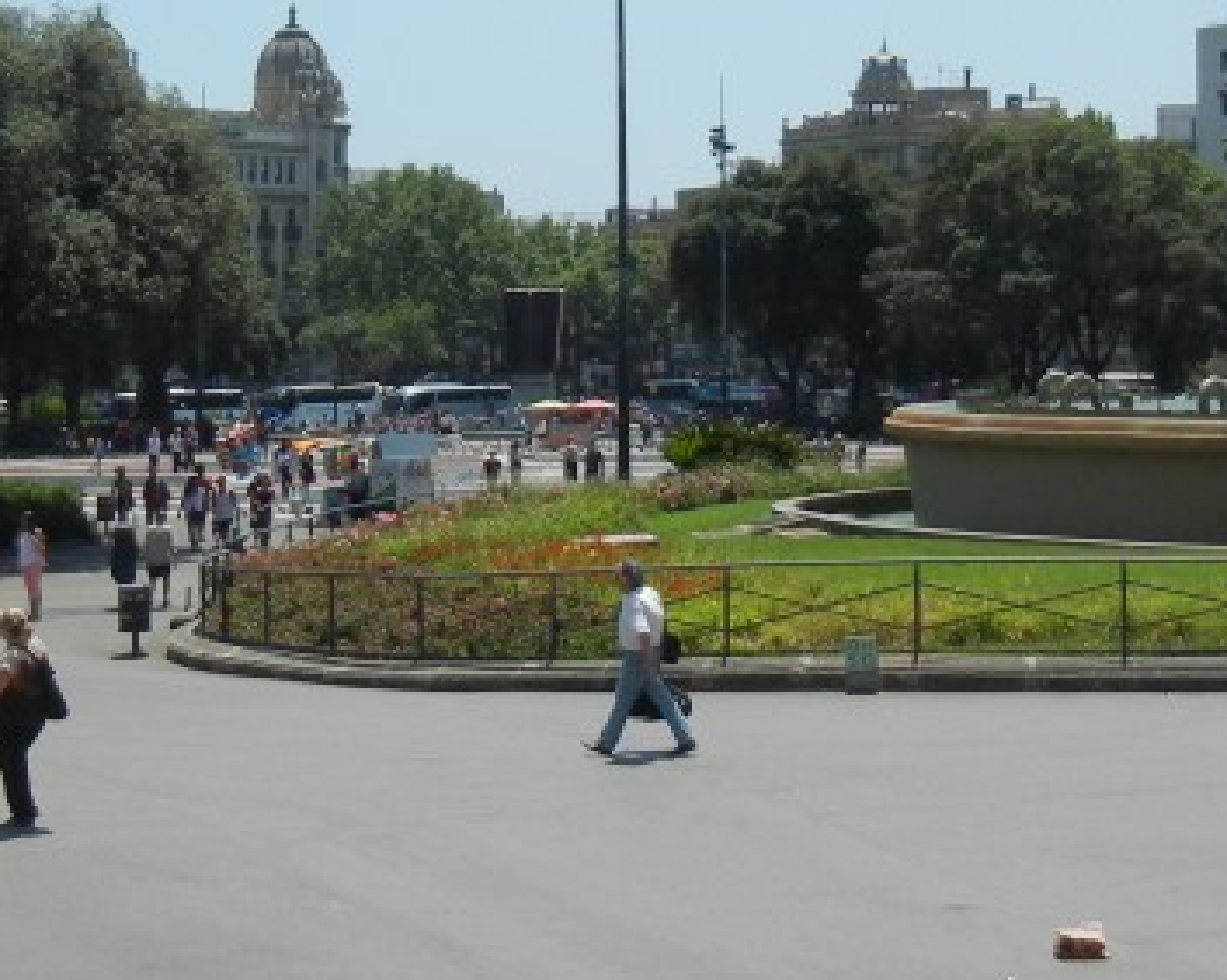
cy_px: 219
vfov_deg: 17.9
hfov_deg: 22.4
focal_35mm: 85
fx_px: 3085
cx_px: 438
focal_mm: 5.4
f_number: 7
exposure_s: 1/536
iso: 160
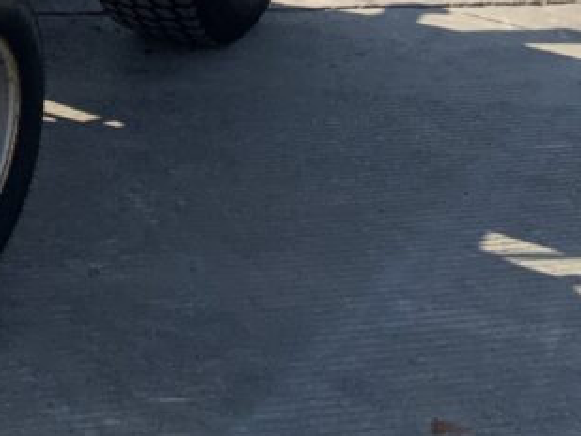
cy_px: -261
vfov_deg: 14.2
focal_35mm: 96
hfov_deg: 19.8
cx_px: -6
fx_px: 1612
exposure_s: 1/1786
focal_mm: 3
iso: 16
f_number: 1.8
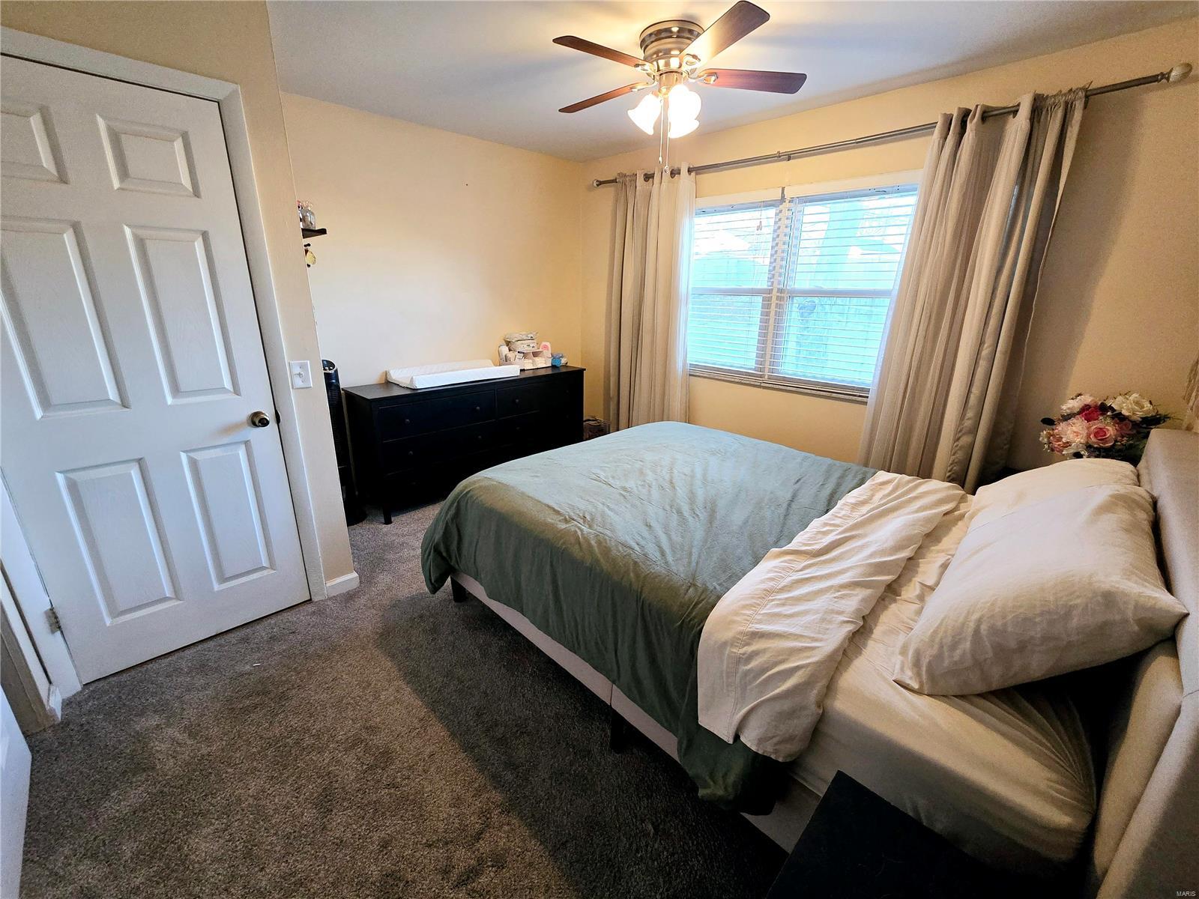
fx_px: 450
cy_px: 450
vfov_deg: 89.9
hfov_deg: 106.2
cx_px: 600
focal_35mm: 13
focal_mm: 2.2
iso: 500
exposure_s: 1/60.2
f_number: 2.2
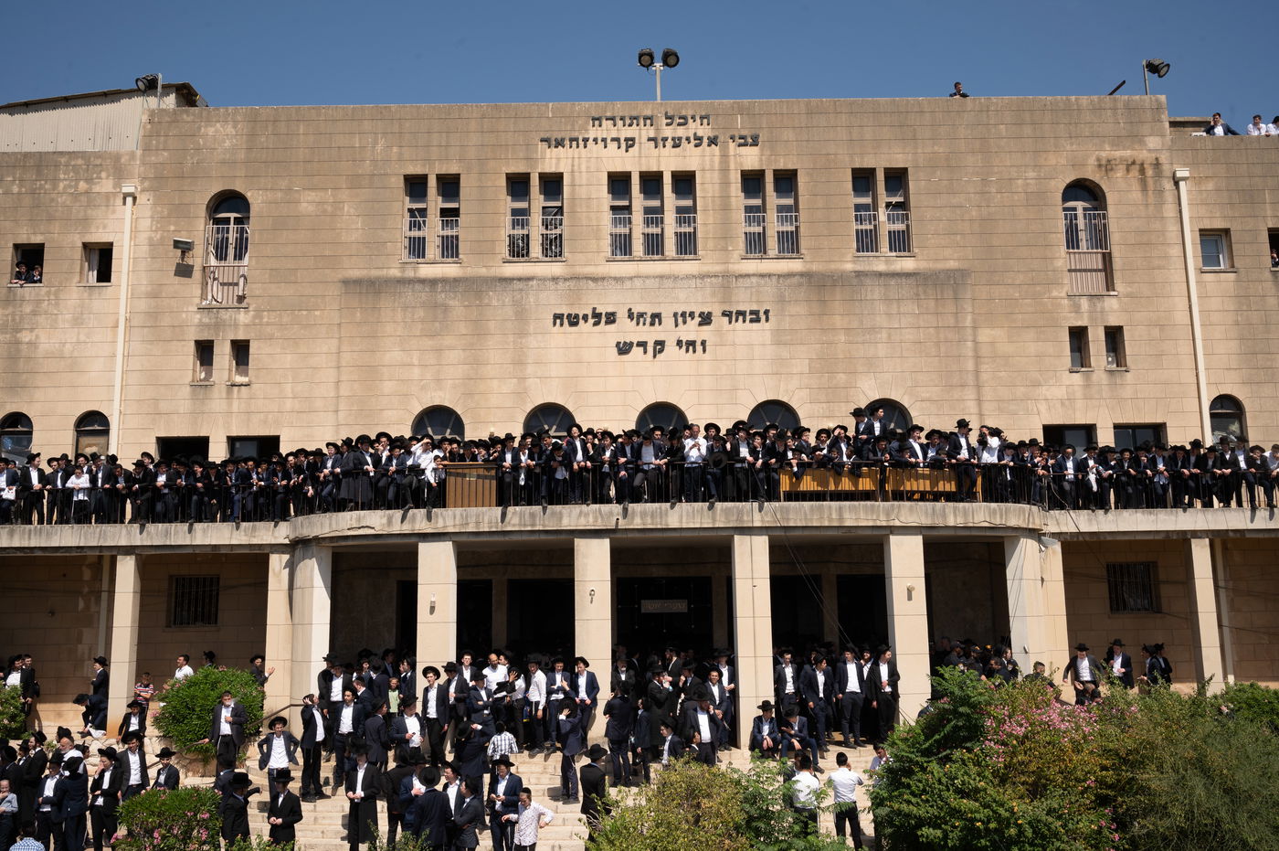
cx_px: 640
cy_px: 426
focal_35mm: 32
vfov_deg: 41.6
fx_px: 1118
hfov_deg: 59.5
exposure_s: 1/400
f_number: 13
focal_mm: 31.5
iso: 320
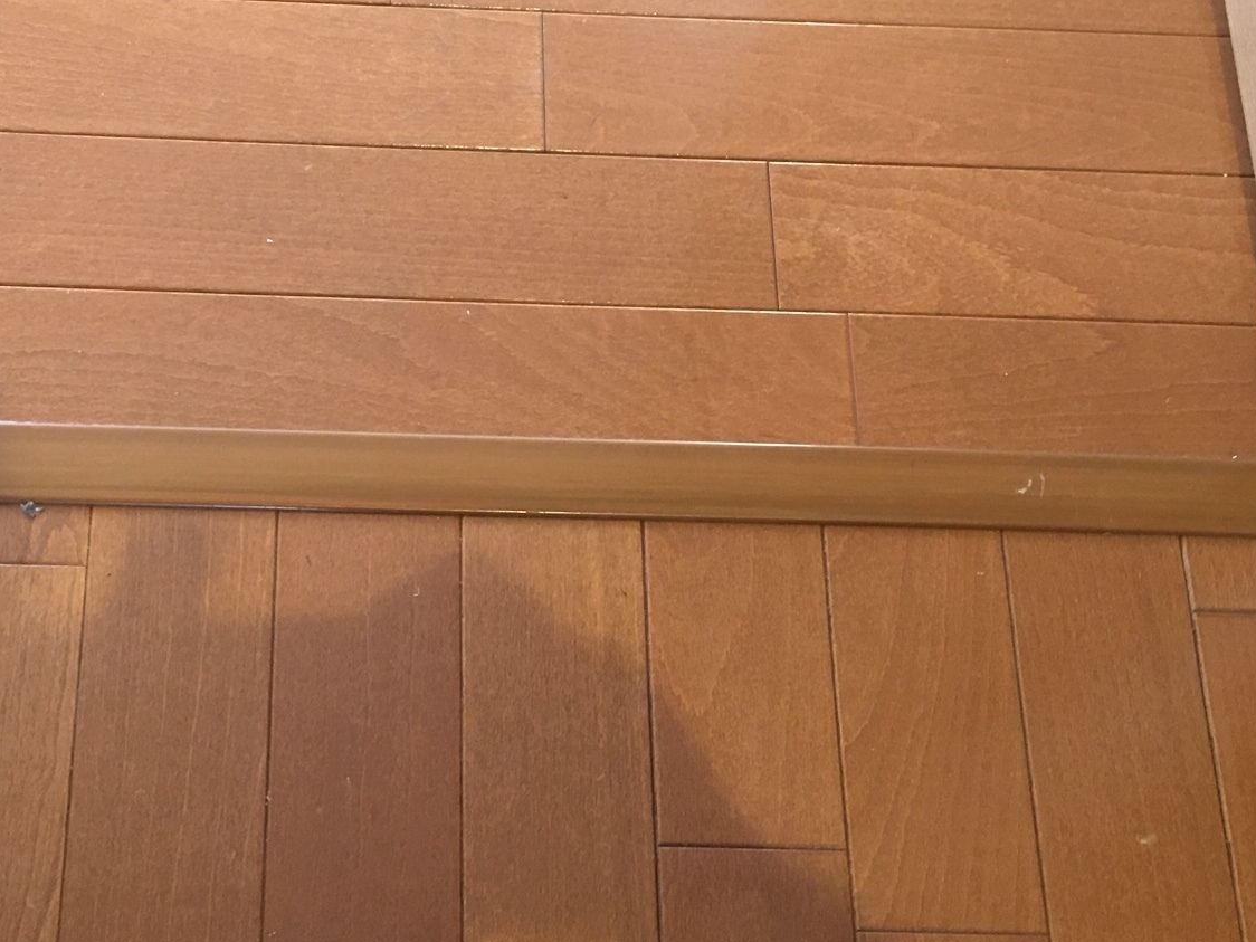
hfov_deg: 36.5
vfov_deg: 28.0
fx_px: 1887
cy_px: 450
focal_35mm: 52
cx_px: 445
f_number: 2.2
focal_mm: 4.15
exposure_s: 1/15
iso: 100
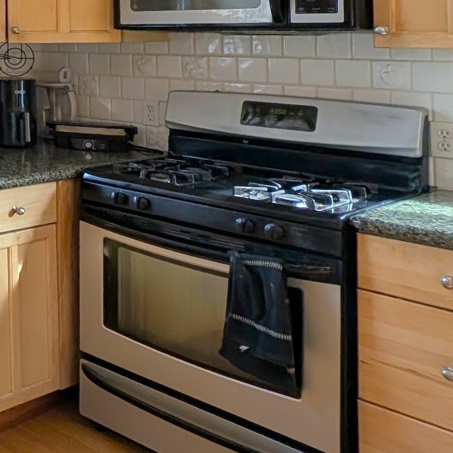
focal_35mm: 45
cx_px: -295
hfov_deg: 24.4
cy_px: 20
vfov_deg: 34.7
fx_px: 666
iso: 69
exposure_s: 1/120
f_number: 1.95
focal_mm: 2.23
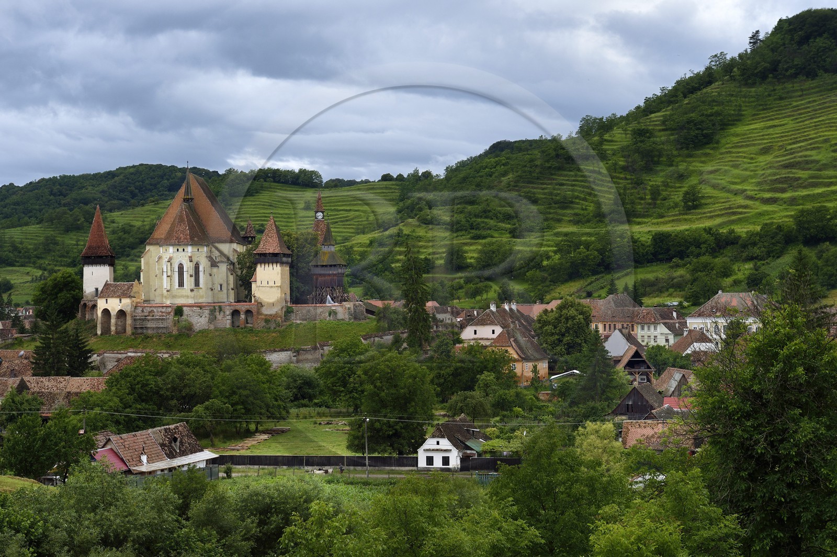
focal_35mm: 62
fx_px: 1440
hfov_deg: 32.4
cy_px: 278
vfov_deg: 21.9
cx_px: 418
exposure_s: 1/160
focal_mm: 62
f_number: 8
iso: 400
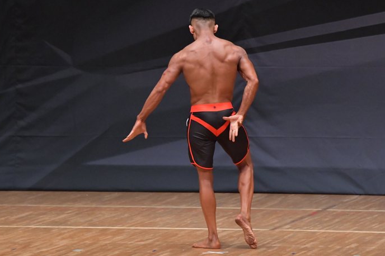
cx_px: 208
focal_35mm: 321
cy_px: 124
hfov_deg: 6.4
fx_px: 3431
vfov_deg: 4.3
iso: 6400
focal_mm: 190
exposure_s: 1/400
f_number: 5.6
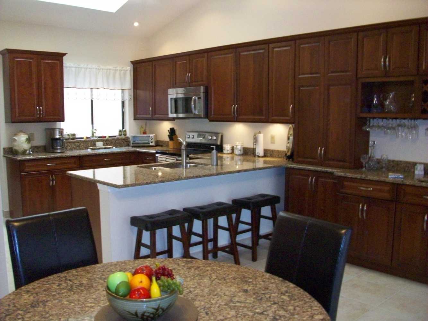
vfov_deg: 41.8
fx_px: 420
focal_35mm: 34
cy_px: 160
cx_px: 214
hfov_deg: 54.0
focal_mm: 5.7
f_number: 2.8
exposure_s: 1/60
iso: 320
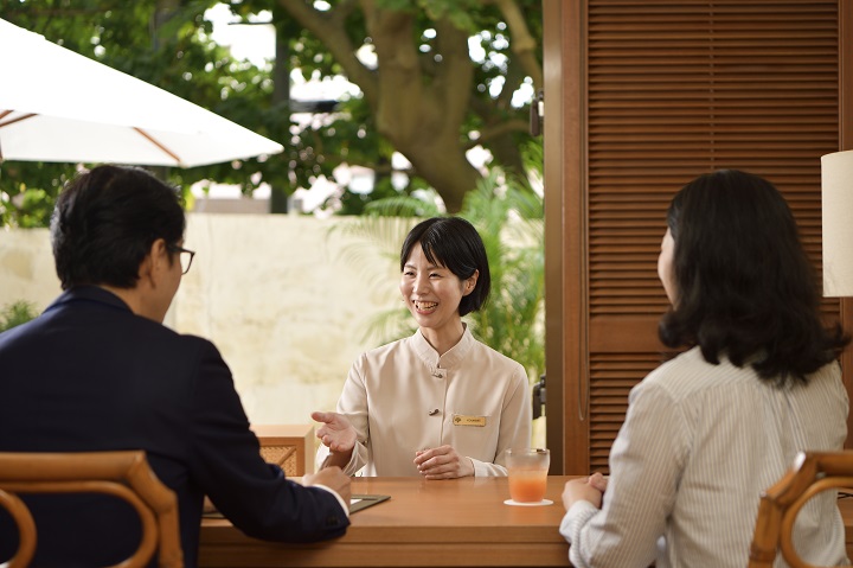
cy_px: 284
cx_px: 426
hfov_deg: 28.9
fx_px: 1657
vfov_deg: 19.4
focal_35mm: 70
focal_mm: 70
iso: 100
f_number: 2.8
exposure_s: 1/80
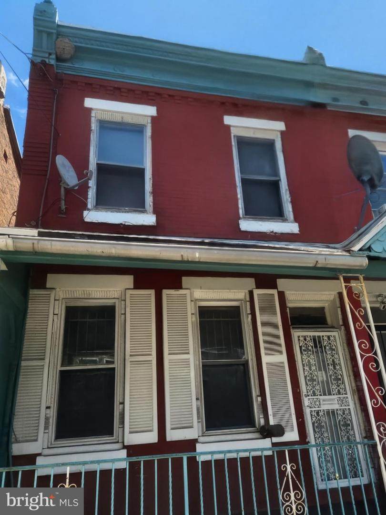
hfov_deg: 58.9
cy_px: 258
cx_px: 193
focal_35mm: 23
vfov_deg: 73.9
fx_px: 342
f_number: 1.8
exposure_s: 1/1139
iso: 20
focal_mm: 5.4
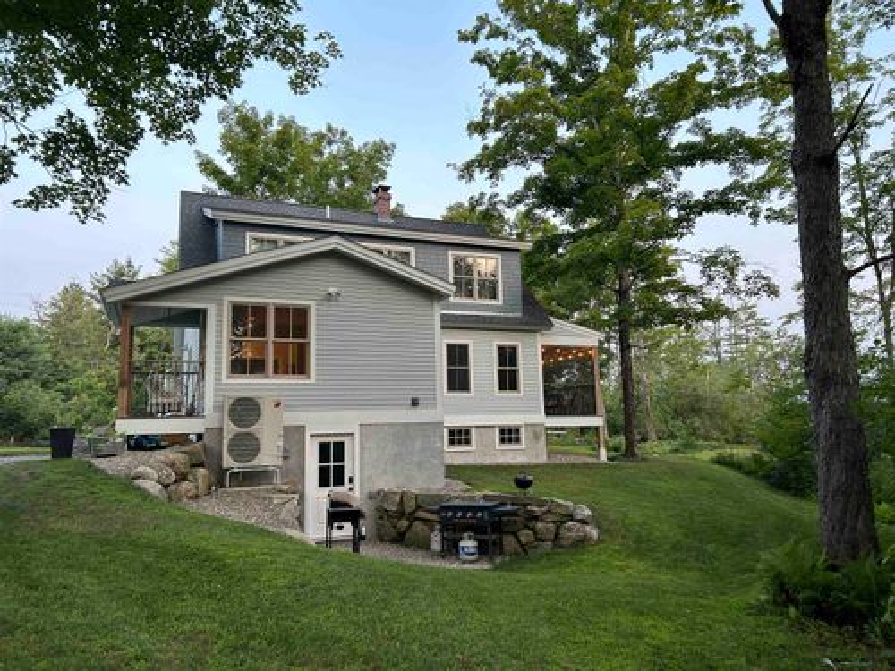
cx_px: 448
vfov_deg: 53.1
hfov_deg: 67.3
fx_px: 672
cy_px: 336
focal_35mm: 26
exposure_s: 1/119
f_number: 1.5
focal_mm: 5.7
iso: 125
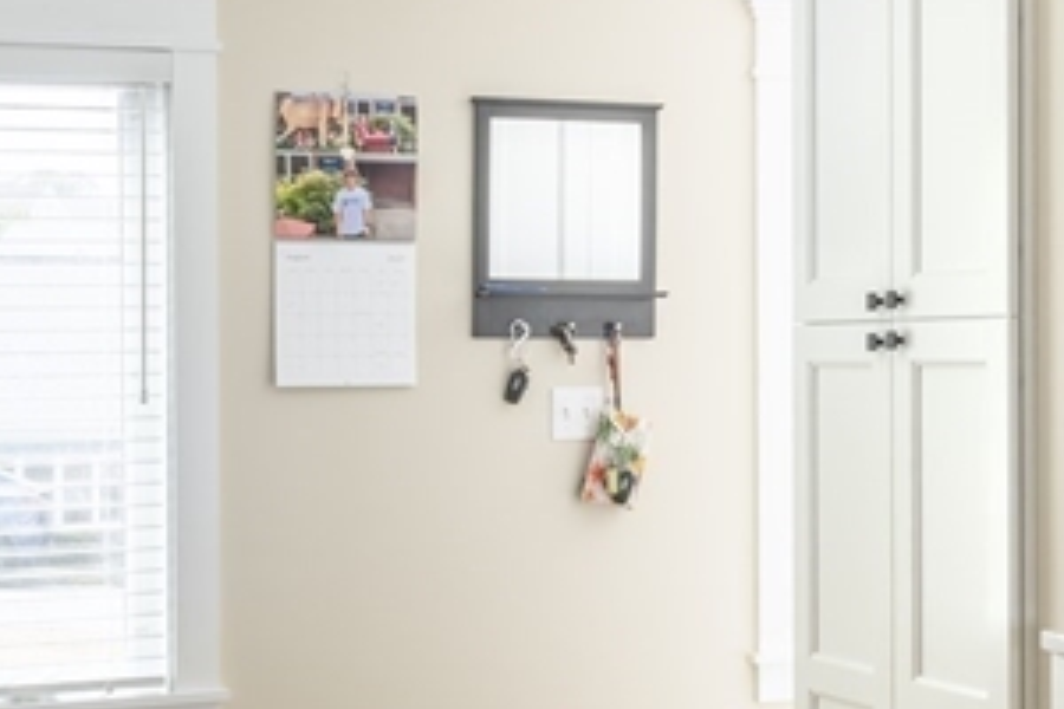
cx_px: 667
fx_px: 2423
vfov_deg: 16.5
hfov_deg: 24.7
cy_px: 562
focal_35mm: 82
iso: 64
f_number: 18
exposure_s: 1/15
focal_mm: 24
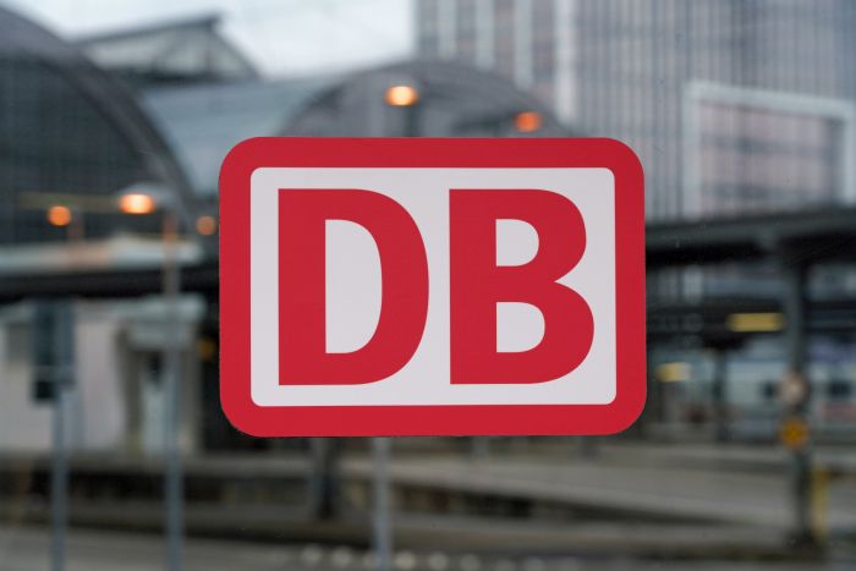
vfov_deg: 13.0
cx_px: 428
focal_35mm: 105
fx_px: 2497
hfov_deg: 19.5
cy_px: 286
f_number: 6.3
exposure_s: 1/125
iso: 1250
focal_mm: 105
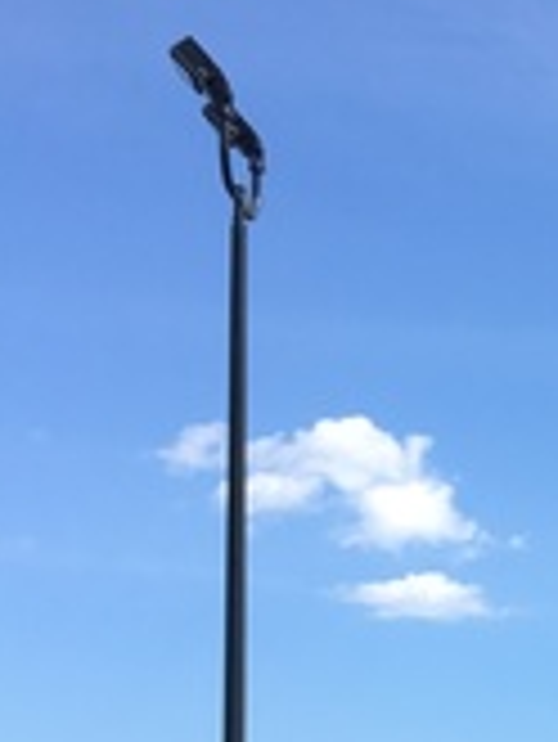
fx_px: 2640
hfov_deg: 10.9
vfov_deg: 15.2
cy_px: 989
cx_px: 1150
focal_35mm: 123
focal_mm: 4.15
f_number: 2.2
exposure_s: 1/894
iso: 25
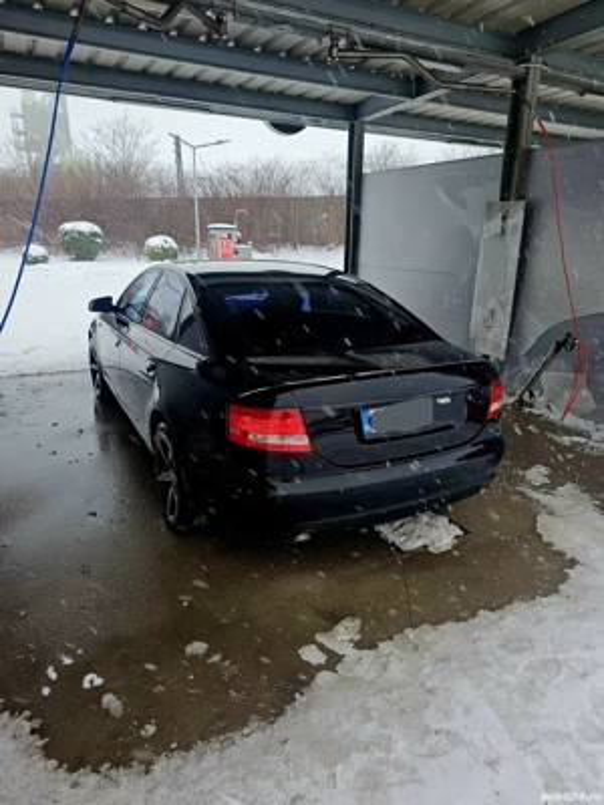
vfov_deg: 73.9
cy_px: 402
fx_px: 535
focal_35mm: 23
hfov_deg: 58.9
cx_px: 302
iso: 20
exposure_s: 1/192
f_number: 1.7
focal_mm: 6.3
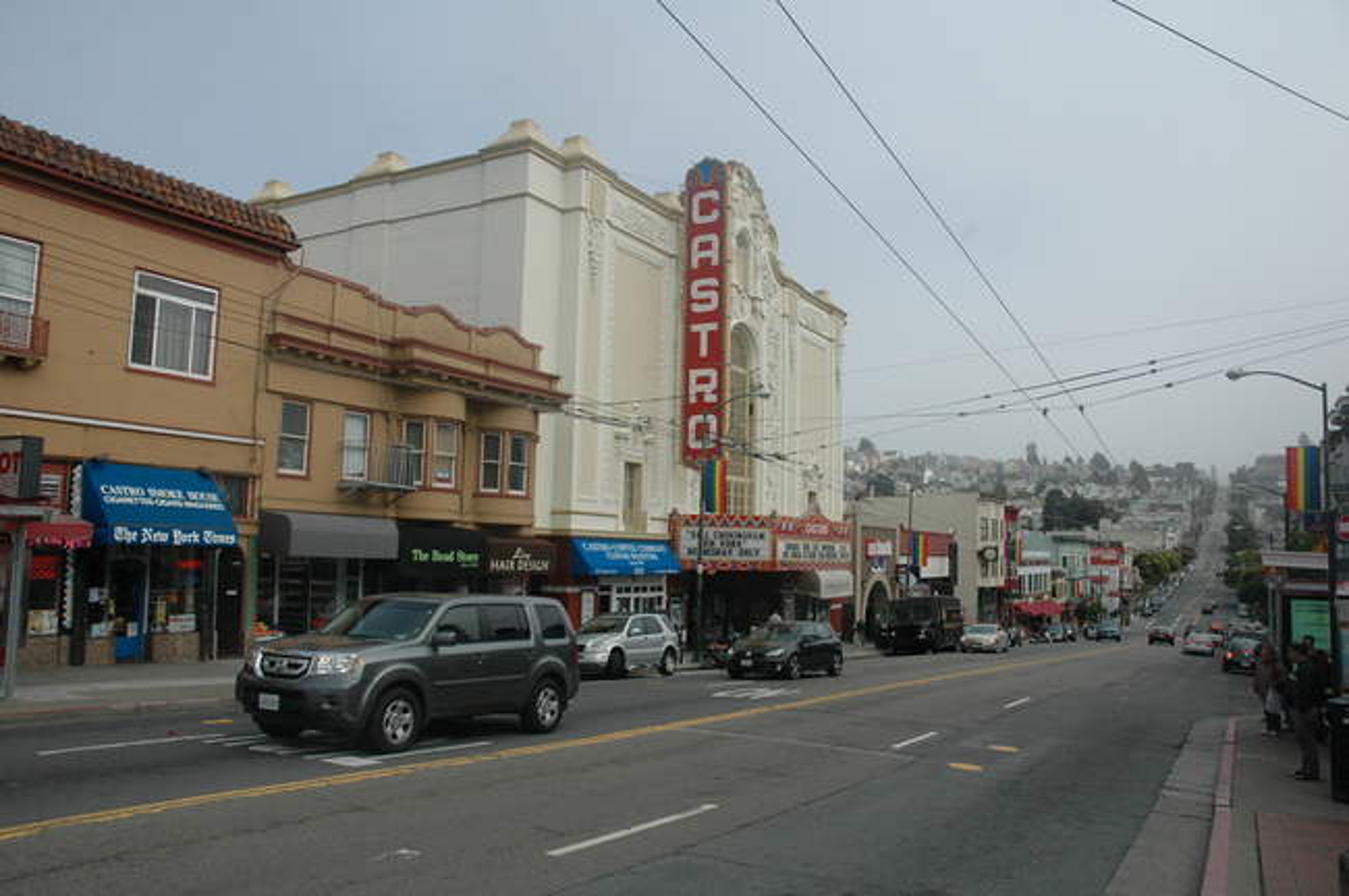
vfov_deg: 47.8
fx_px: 1011
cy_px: 448
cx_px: 674
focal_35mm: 27
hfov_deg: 67.4
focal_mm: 18
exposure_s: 1/1250
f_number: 7.1
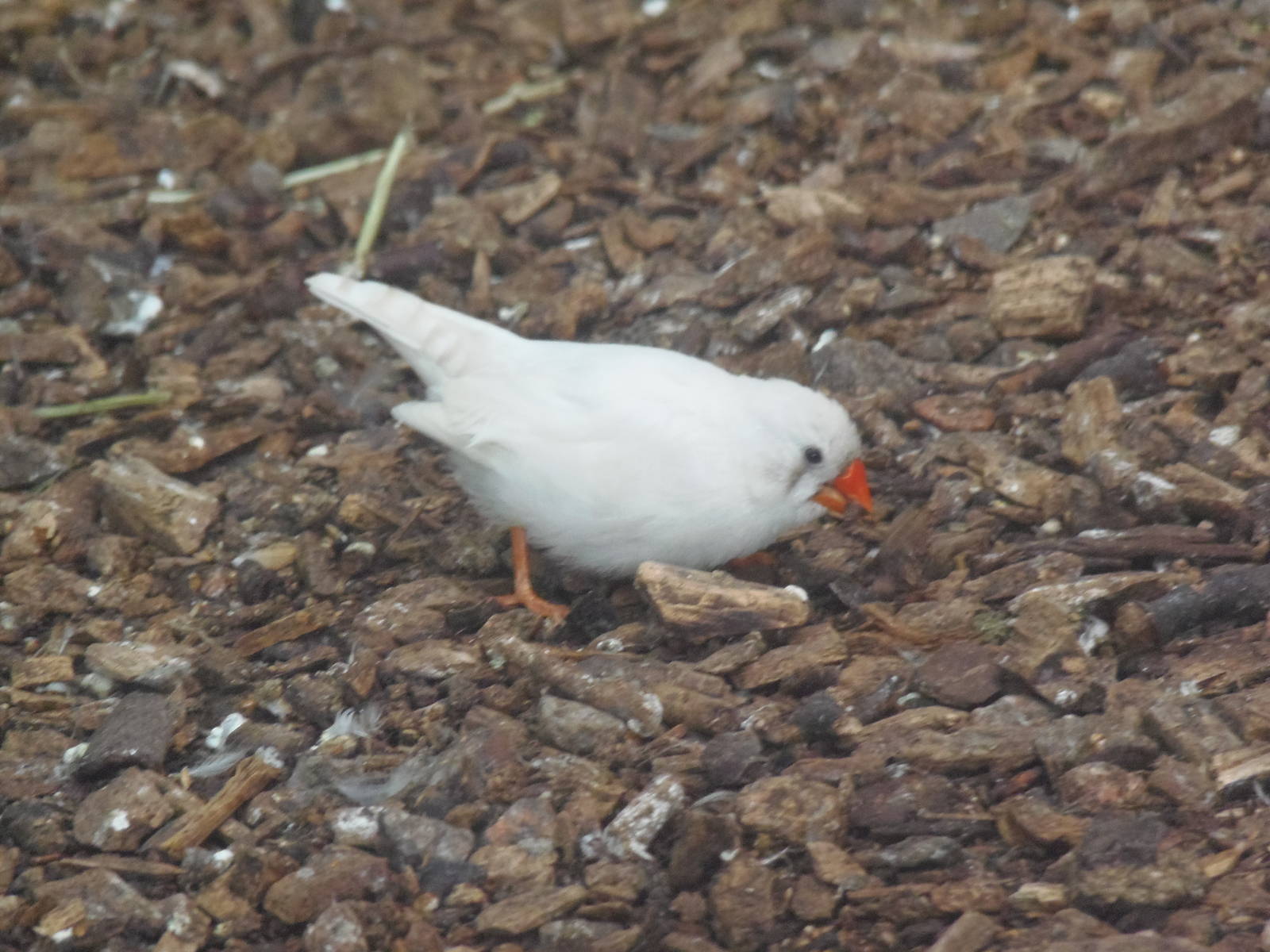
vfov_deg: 2.5
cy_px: 476
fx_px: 21573
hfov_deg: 3.4
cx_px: 635
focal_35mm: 588
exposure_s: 1/50
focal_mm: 109
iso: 400
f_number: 5
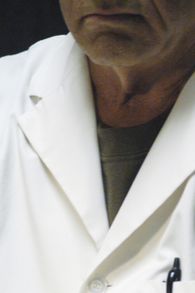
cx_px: 104
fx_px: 2949
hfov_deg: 3.8
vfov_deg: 5.7
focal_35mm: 362
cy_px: 112
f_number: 2.5
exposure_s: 1/60
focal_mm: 85
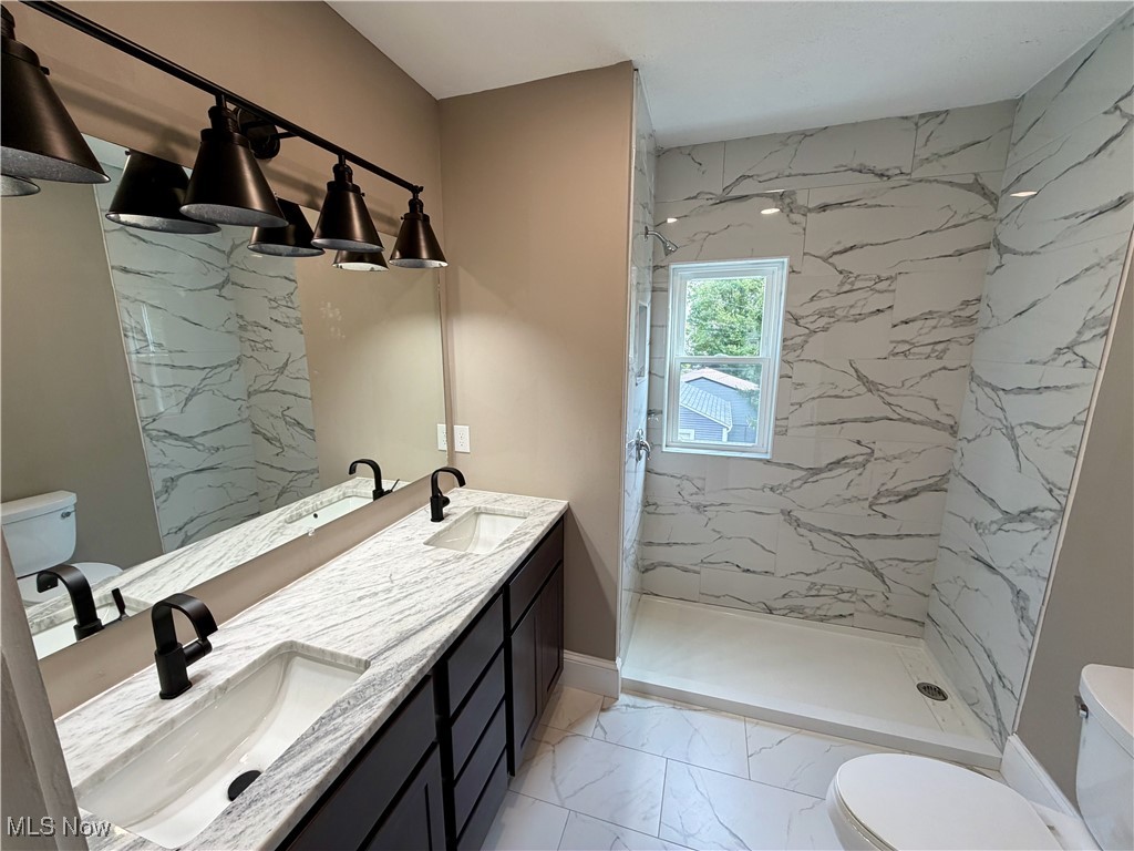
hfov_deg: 102.1
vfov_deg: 85.7
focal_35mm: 14
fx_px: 459
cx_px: 567
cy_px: 426
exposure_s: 1/120
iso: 100
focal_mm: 2.22
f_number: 2.2
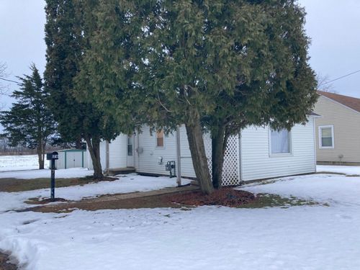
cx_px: 180
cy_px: 135
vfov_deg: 49.7
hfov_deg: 63.4
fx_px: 291
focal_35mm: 28
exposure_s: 1/108
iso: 80
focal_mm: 3.99
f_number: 1.8
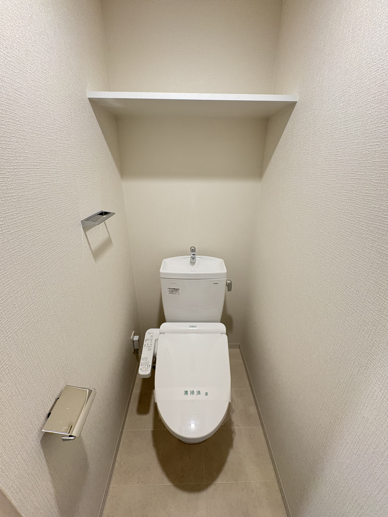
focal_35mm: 14
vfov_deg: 102.1
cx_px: 194
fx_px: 209
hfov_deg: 85.7
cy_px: 258
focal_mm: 2.22
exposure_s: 1/60
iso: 320
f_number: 2.2
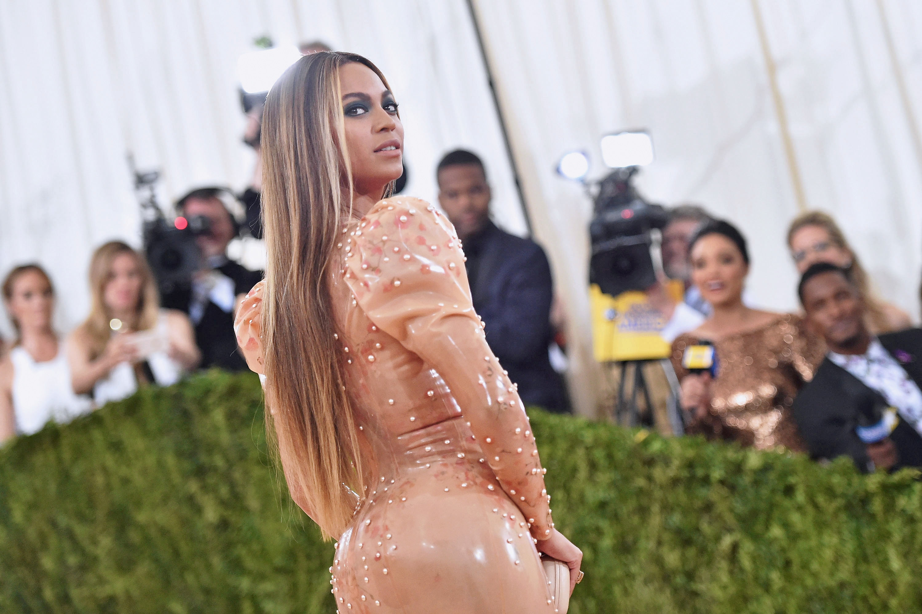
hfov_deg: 18.3
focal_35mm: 112
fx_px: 2867
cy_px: 307
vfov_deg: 12.2
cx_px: 461
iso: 3200
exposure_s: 1/1250
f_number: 3.2
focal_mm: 112
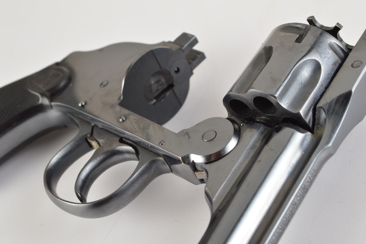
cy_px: 122
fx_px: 701
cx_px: 183
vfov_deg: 19.7
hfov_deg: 29.3
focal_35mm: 69
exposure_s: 1/125
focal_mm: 46
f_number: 9
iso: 100
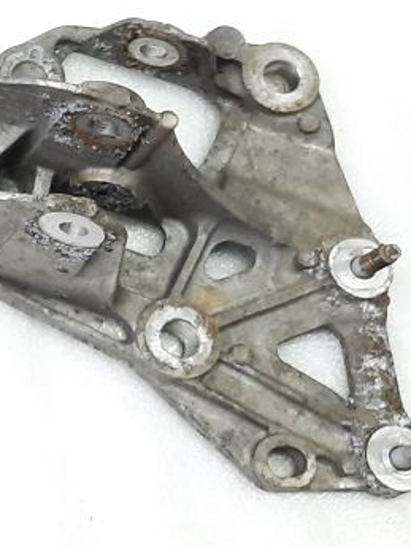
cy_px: 174
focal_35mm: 87
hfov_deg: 14.3
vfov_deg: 22.4
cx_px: -403
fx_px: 1376
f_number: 2
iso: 100
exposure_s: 1/50
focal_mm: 4.6
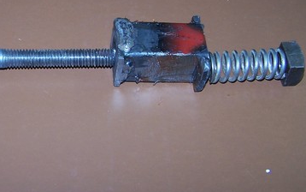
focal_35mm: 72
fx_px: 601
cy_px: 59
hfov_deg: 28.1
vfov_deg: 18.0
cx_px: 67
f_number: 2.8
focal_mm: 6.3
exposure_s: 1/60
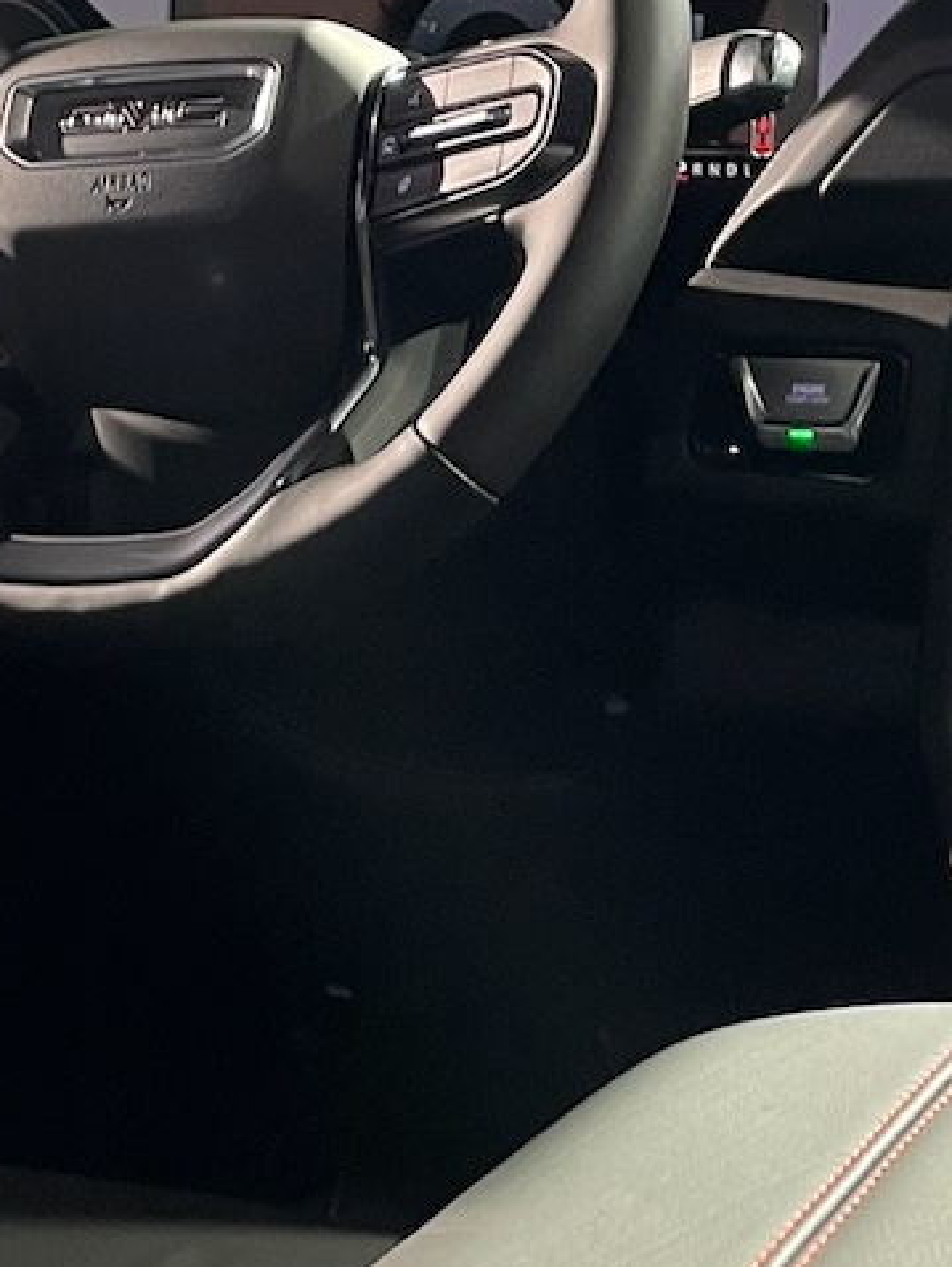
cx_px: 594
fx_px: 3187
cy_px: 520
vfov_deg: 22.5
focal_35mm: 87
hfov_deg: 17.0
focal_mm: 4.2
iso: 160
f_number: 1.6
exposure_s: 1/48
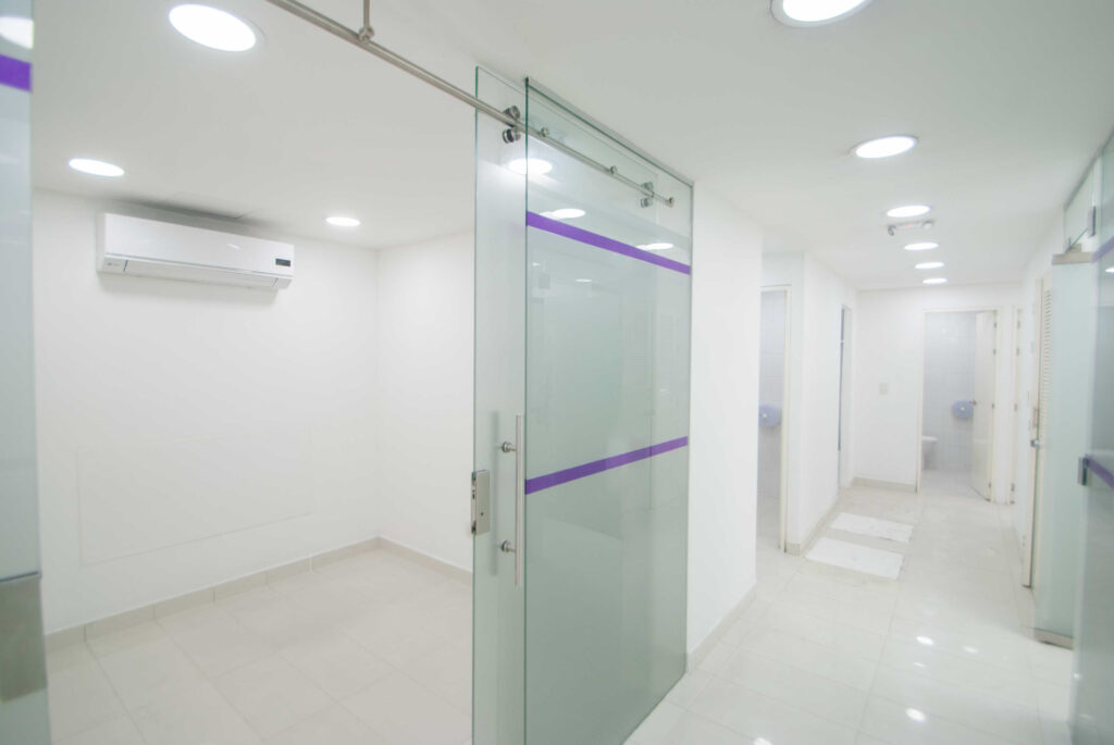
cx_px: 557
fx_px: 511
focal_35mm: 16
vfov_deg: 72.2
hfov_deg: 94.9
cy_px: 372
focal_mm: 11
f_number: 5
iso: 100
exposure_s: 1/30
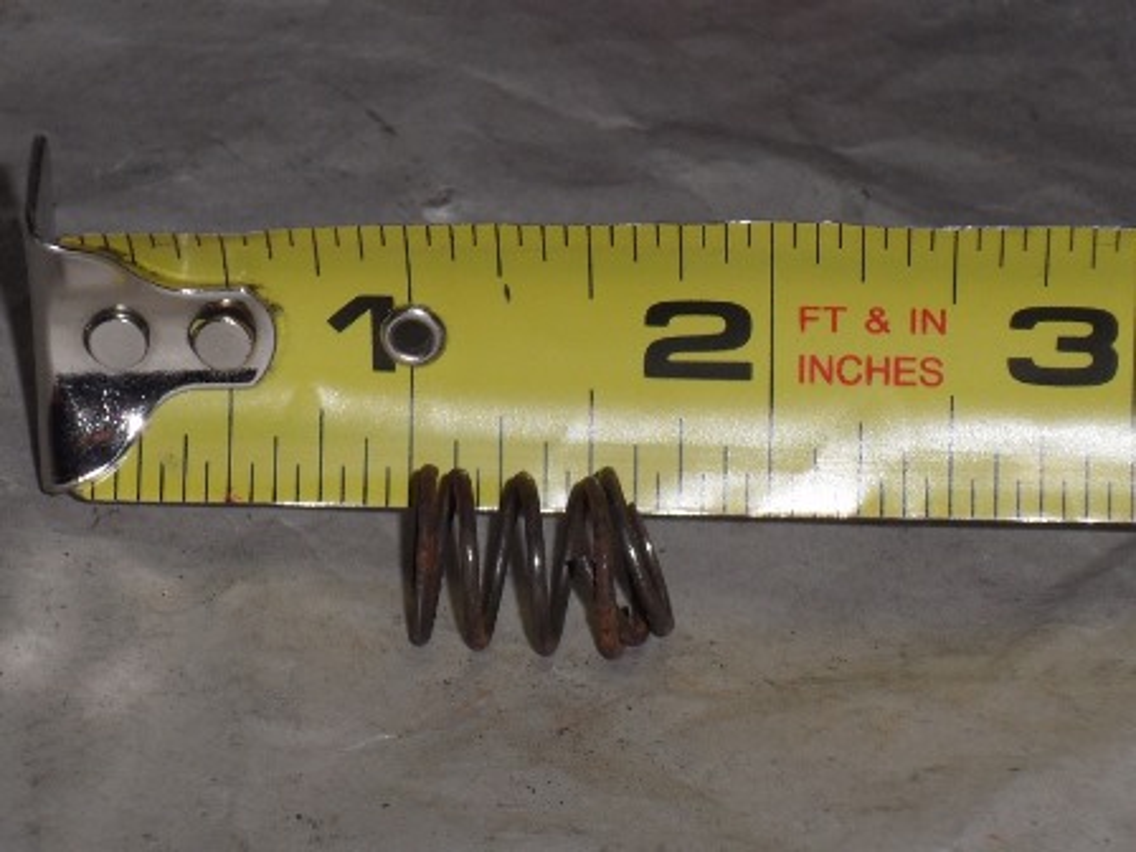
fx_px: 4594
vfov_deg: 10.6
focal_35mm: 140
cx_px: 568
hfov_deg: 14.1
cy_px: 426
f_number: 16.4
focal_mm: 25
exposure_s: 1/60
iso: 120
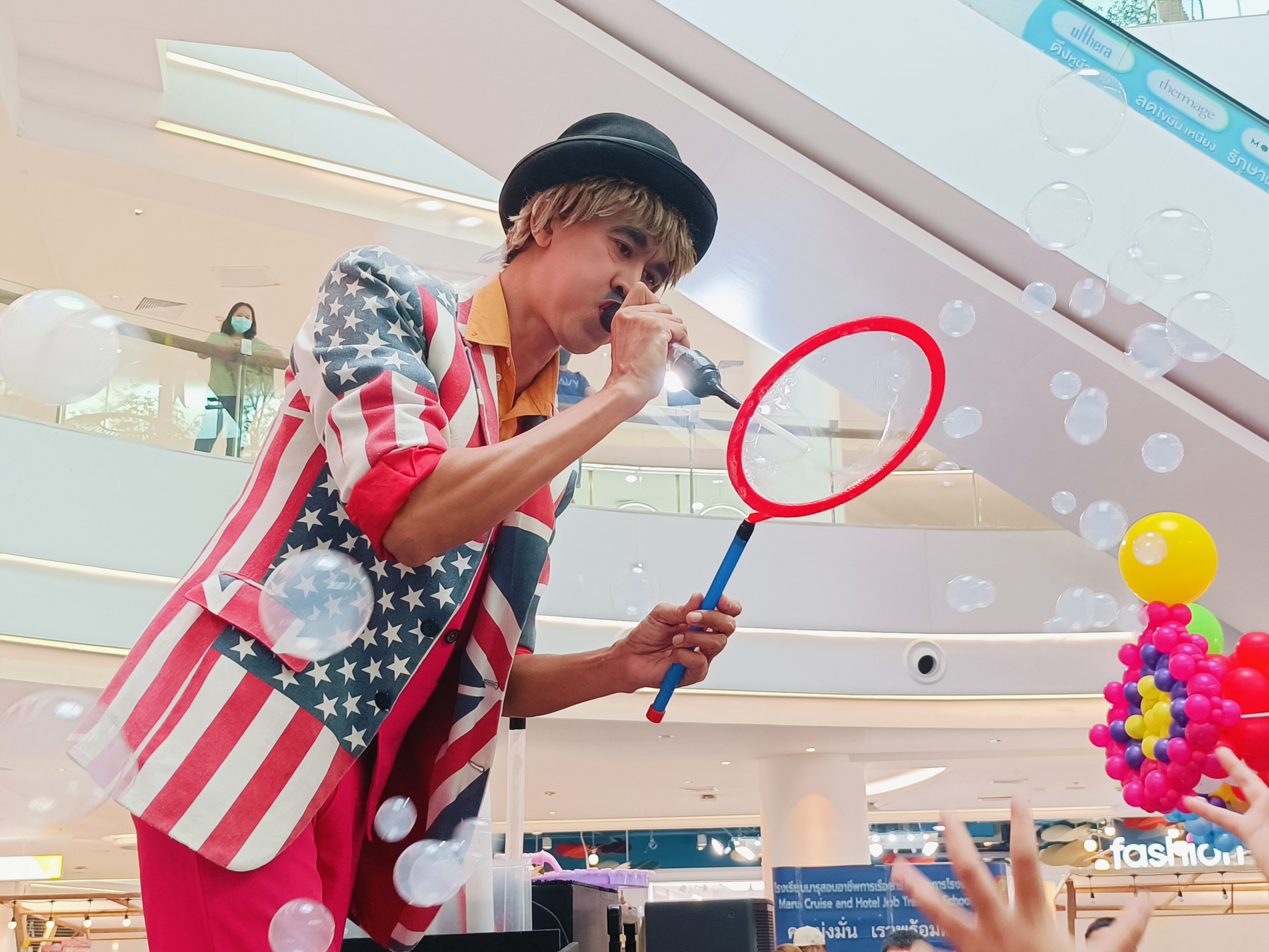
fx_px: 1576
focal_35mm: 43
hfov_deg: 43.9
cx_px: 634
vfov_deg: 33.6
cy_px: 476
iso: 463
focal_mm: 4.7
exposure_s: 1/50
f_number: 1.7
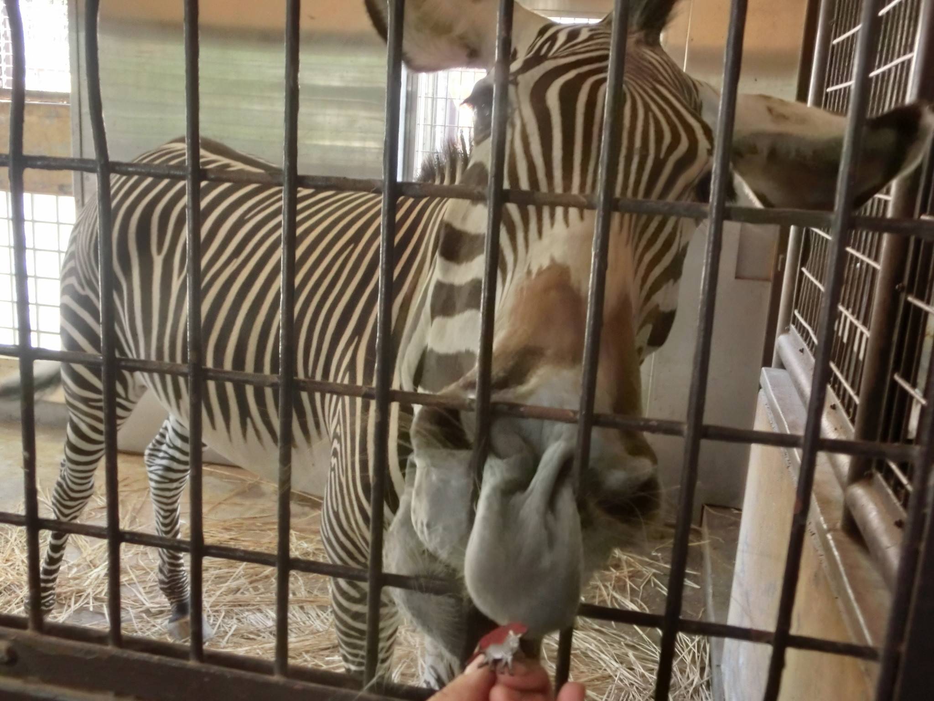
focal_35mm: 33
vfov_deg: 42.9
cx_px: 467
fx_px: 890
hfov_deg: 55.4
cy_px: 350
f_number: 3.7
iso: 800
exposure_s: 1/30
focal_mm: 5.9
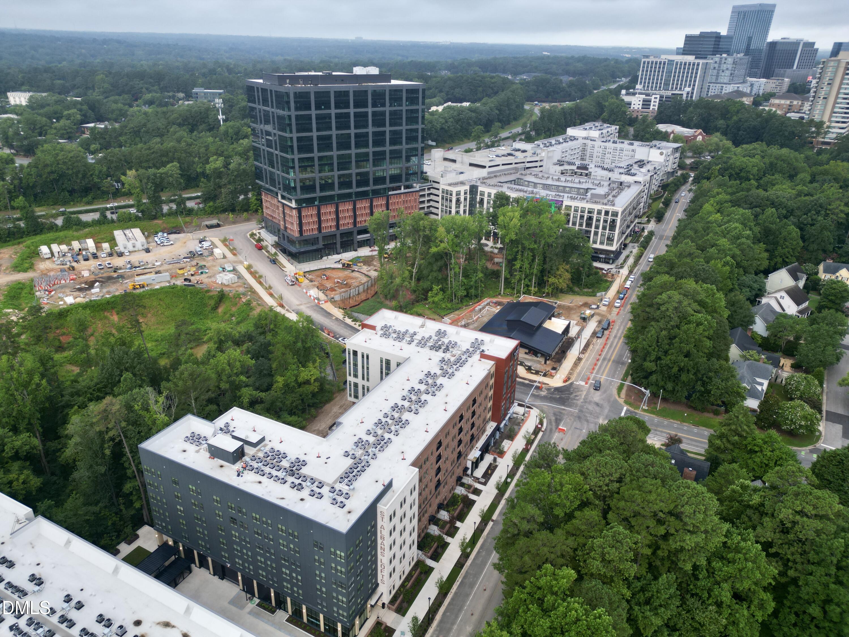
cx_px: 424
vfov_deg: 56.8
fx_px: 589
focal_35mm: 24
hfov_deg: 71.6
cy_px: 318
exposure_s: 1/320
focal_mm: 6.72
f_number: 1.7
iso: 130
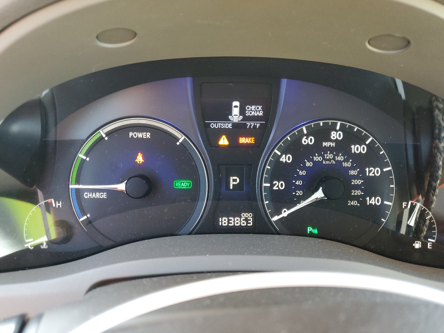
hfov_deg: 65.3
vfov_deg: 51.4
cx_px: 218
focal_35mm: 27
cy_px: 169
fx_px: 346
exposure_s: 1/50
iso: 180
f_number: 1.5
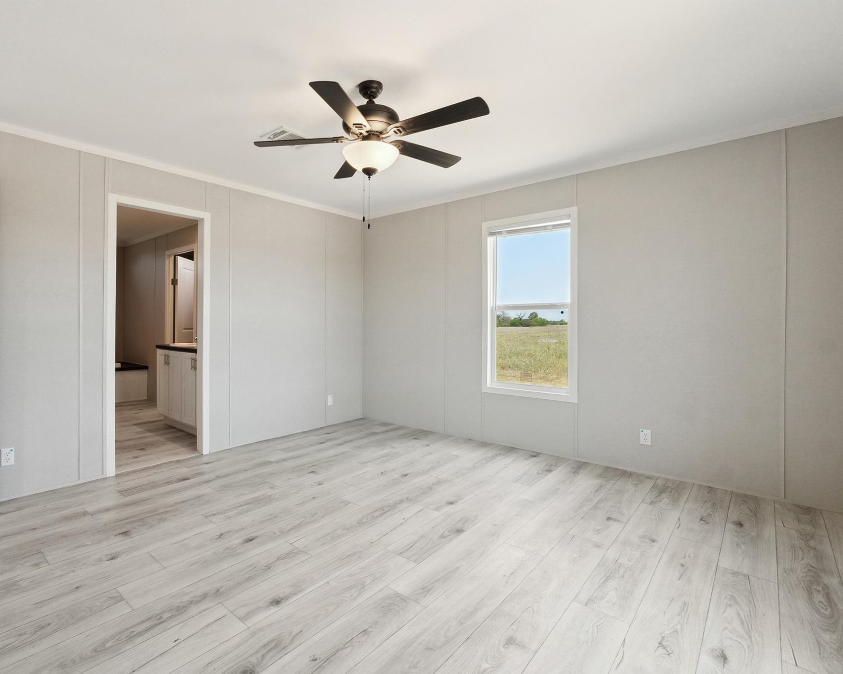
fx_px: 424
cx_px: 341
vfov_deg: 77.0
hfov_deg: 88.6
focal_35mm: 17
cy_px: 337
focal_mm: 10
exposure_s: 1/50
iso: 400
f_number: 8
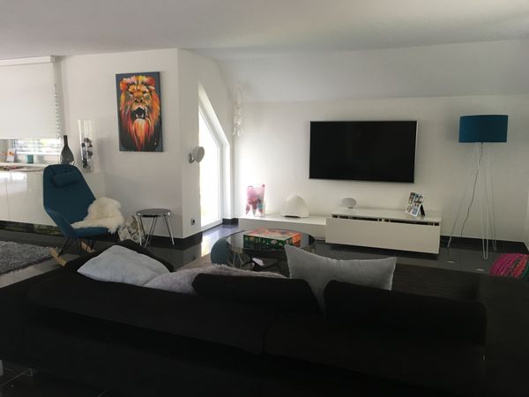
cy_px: 198
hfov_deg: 61.7
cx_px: 264
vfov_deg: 48.2
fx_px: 443
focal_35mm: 29
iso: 100
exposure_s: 1/33
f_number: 2.2
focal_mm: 4.15
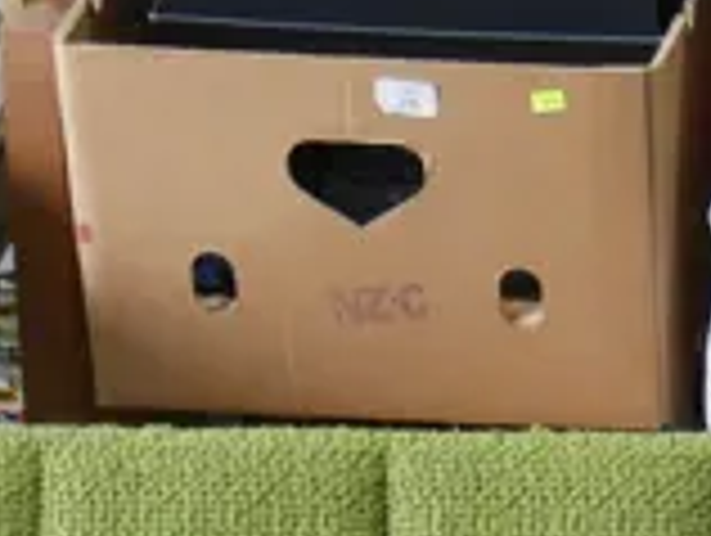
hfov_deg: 10.5
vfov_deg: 7.3
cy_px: 1615
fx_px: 3723
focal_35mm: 181
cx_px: 1089
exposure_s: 1/80
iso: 200
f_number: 3.5
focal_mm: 14
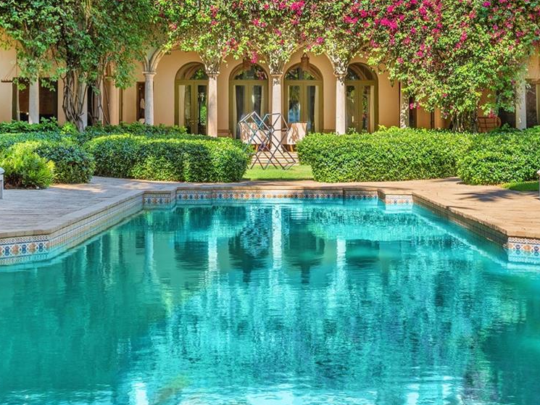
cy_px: 67
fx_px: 999
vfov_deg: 22.5
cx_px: 281
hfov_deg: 30.3
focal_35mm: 64
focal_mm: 31
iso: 100
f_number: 11
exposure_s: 1/50
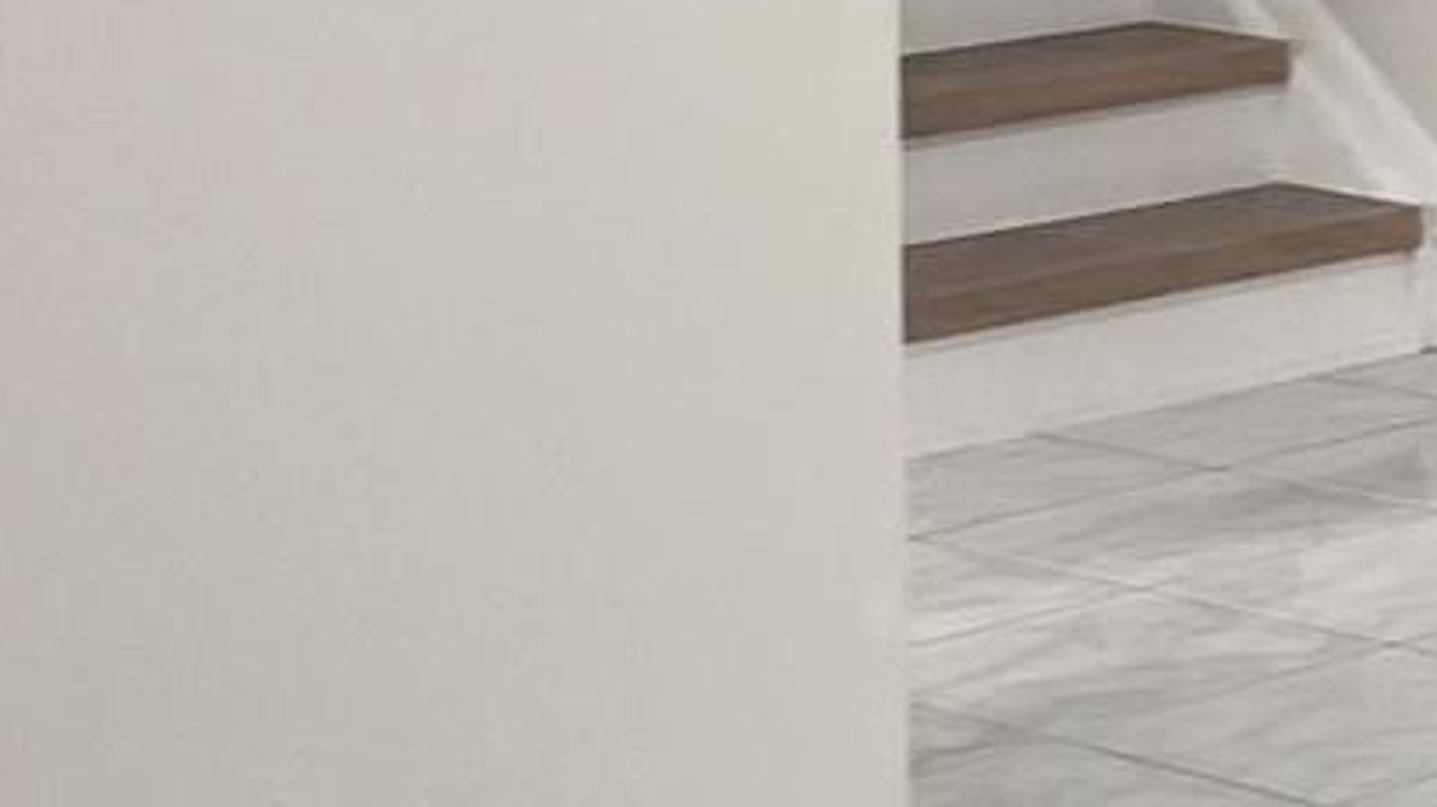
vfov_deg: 8.3
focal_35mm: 143
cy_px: -439
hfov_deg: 12.7
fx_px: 5447
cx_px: 3090
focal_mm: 5.7
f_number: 1.5
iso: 80
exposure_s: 1/120
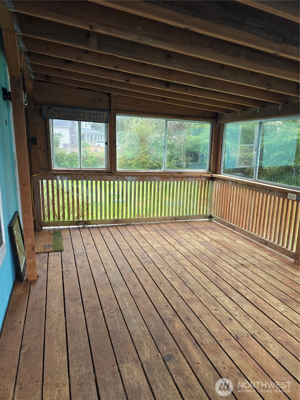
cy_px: 200
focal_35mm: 23
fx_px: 266
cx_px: 150
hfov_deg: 58.9
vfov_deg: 73.9
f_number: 1.7
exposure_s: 1/180
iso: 200
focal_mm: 6.3
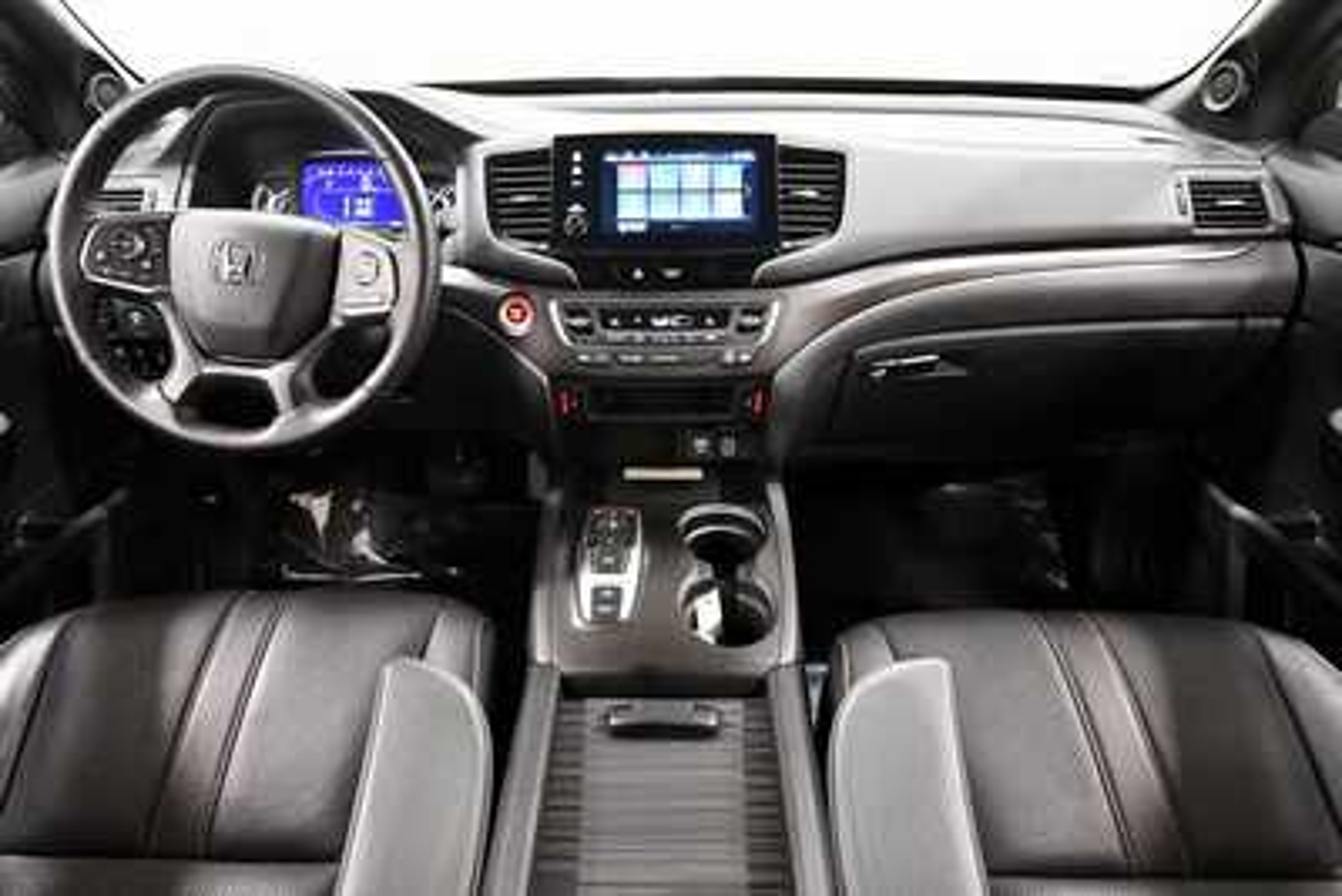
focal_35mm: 21
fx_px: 783
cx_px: 671
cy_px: 448
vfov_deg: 59.5
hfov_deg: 81.2
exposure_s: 1/60
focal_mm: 14
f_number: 5
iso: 5600
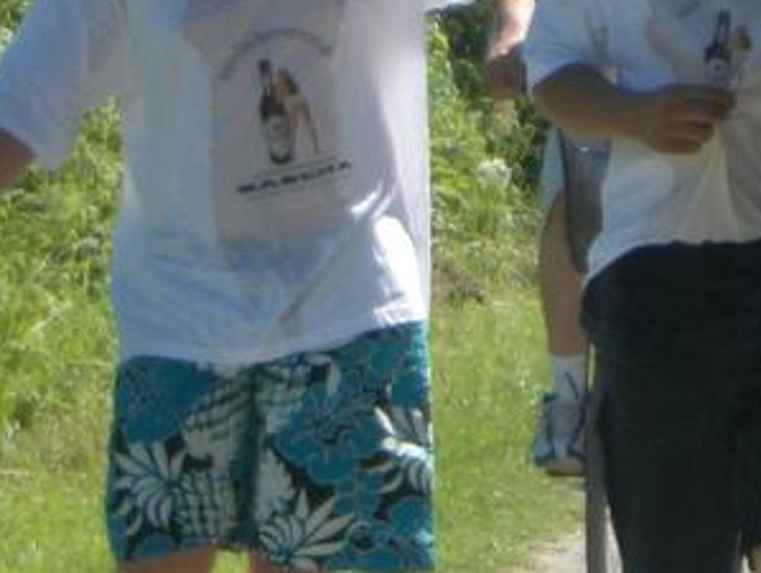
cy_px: 148
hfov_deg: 6.6
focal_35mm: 301
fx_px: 6625
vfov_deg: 4.9
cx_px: 657
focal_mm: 14.6
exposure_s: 1/400
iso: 50
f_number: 4.4
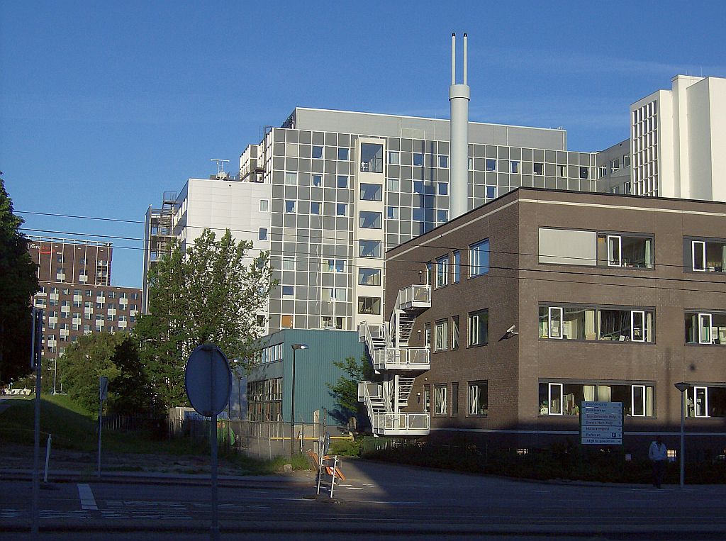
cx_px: 363
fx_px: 1172
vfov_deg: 26.0
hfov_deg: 34.4
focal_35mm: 56
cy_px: 270
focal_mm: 9.3
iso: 100
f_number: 5.6
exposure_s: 1/581
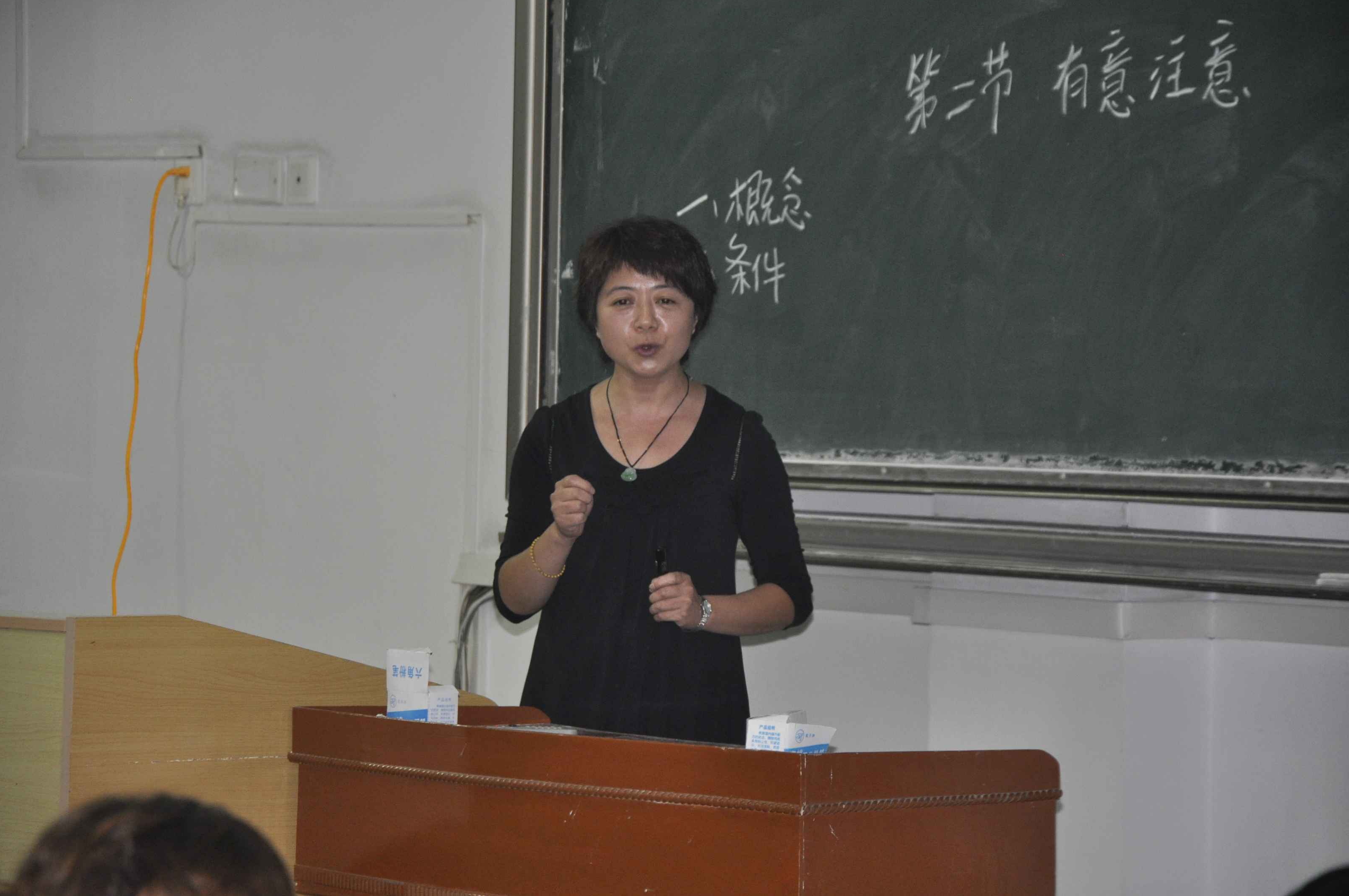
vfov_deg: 8.6
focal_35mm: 159
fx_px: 5932
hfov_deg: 13.0
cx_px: 677
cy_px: 446
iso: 800
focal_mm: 105
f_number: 5.6
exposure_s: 1/60
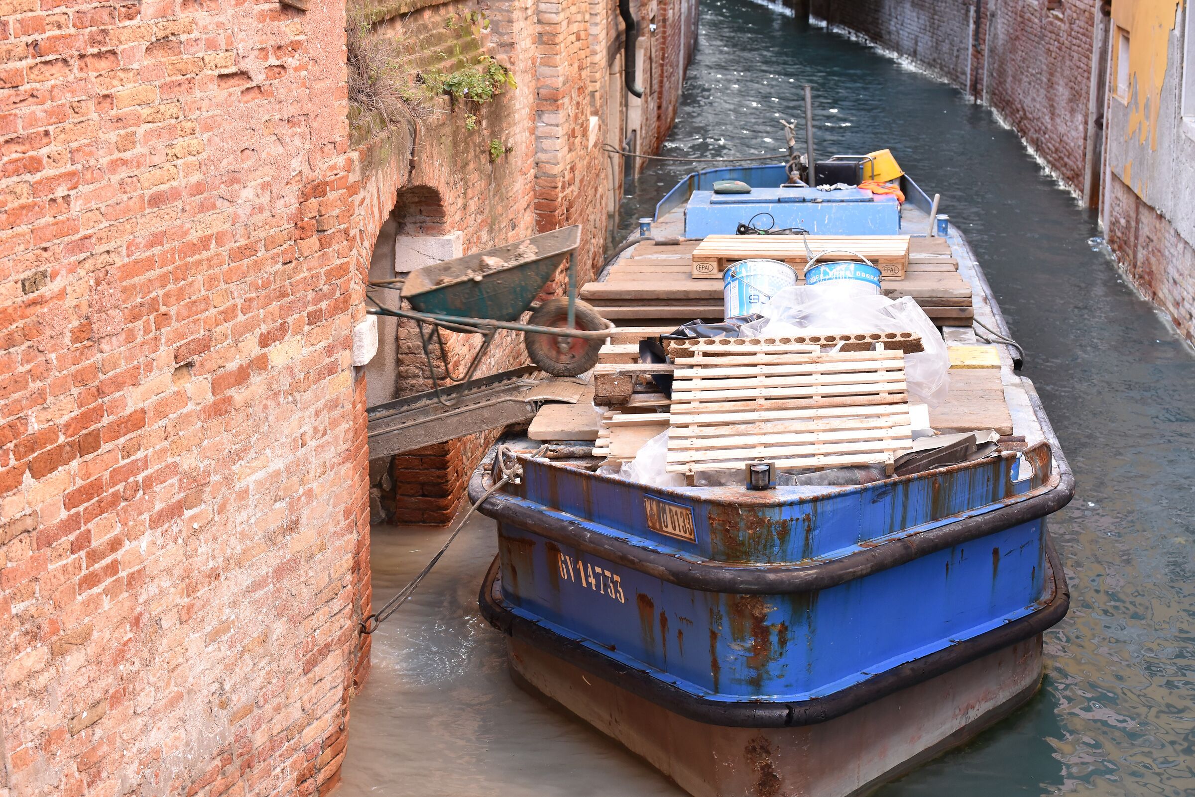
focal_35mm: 70
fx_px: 2324
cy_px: 398
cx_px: 598
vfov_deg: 19.5
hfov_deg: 28.8
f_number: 7.1
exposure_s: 1/80
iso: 1600
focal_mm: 70
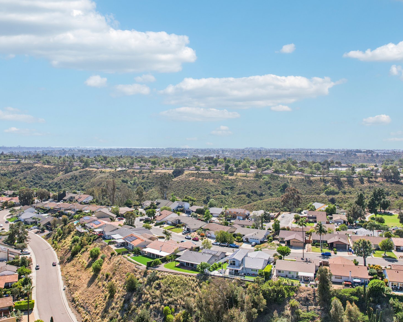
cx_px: 192
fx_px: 346
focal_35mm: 29
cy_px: 153
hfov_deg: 60.4
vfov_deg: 49.9
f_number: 2.8
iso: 110
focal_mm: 8.4
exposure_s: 1/3000
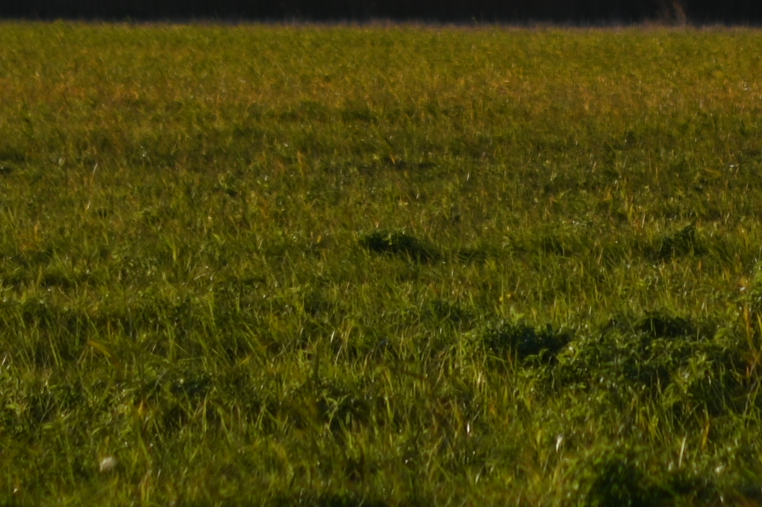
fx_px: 5329
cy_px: -512
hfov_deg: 8.1
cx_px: 794
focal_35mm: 252
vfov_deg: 5.3
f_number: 1.4
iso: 100
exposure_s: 1/8000
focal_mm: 50
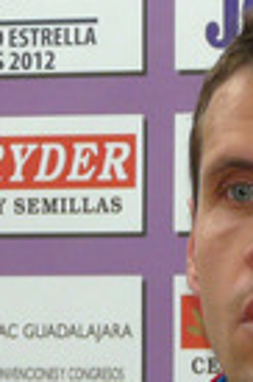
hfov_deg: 1.9
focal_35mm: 736
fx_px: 7778
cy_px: 396
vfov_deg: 2.8
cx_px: 189
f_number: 3.6
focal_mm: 24.7
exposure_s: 1/60
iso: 125
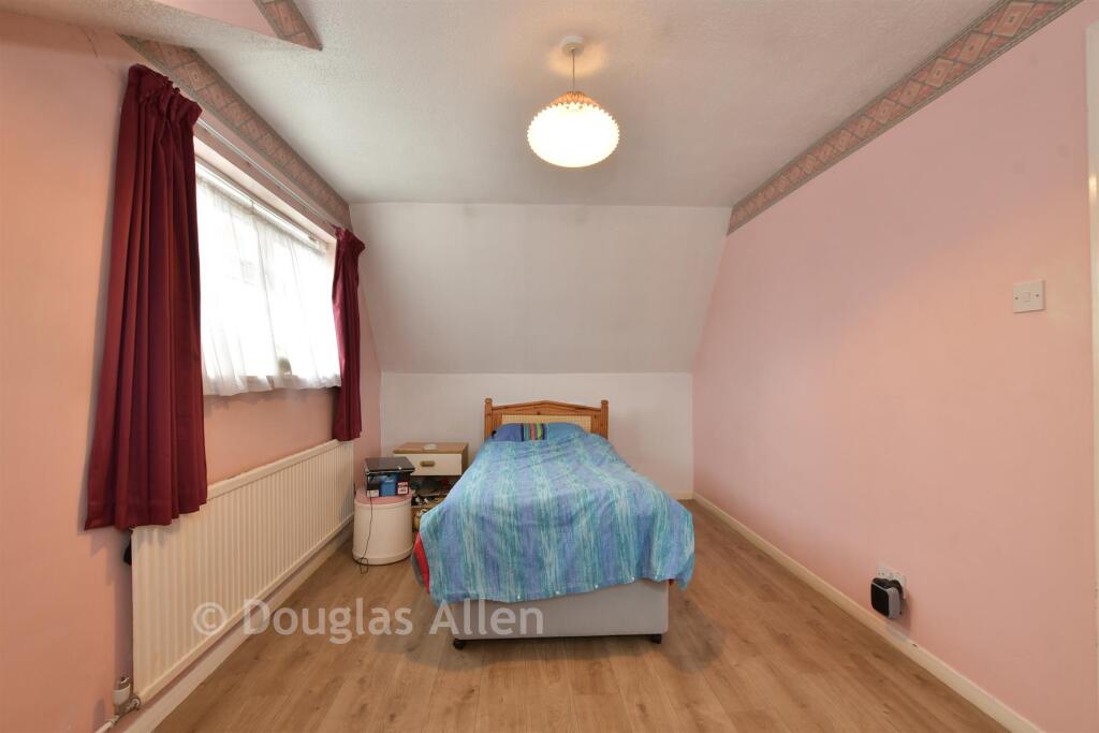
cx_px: 550
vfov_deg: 77.3
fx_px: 458
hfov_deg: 100.4
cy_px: 366
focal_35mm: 15
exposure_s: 1/1.3
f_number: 8
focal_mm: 10
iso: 160
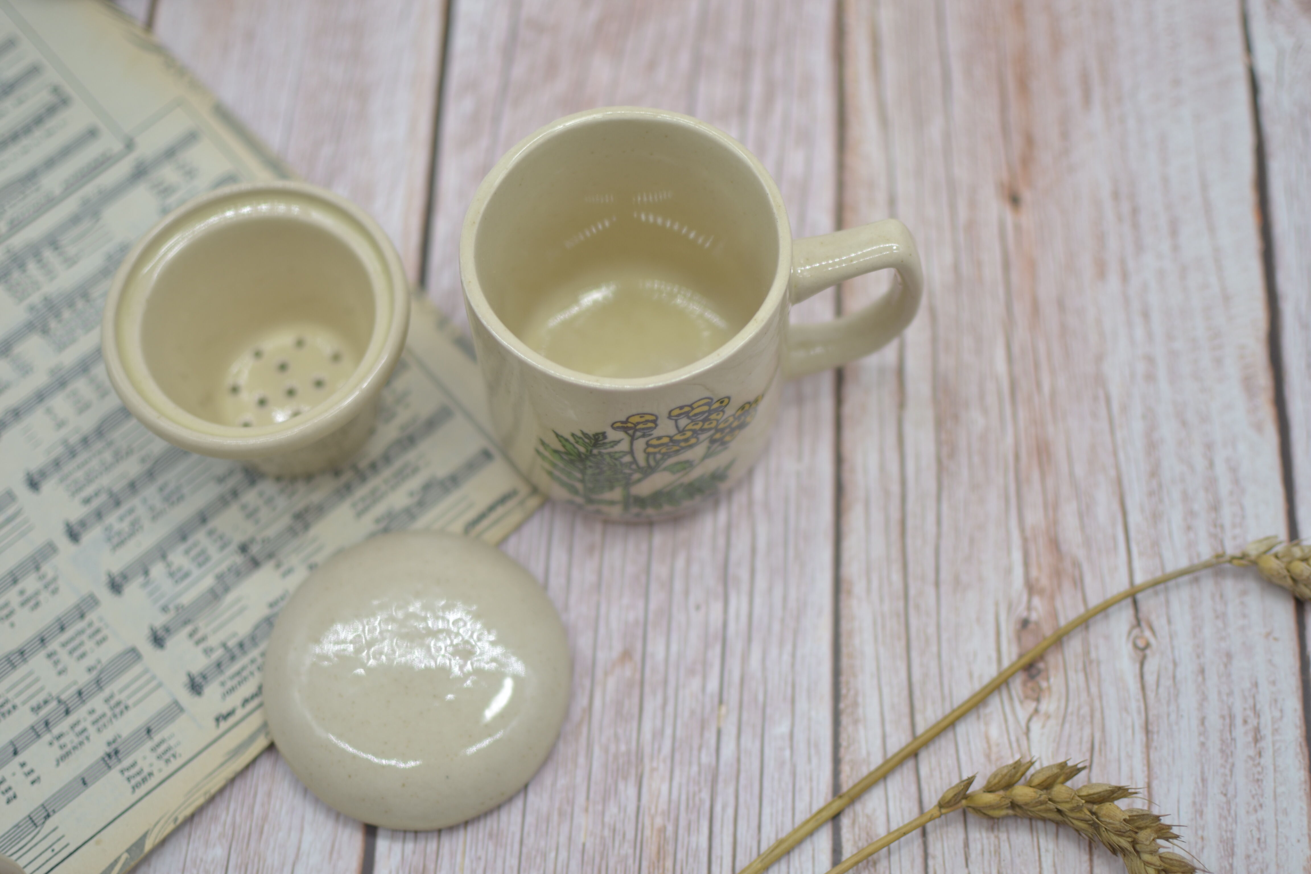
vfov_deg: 25.8
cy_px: 437
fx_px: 1912
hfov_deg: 37.9
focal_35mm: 52
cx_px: 656
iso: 100
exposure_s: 1/500
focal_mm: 35
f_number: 1.8
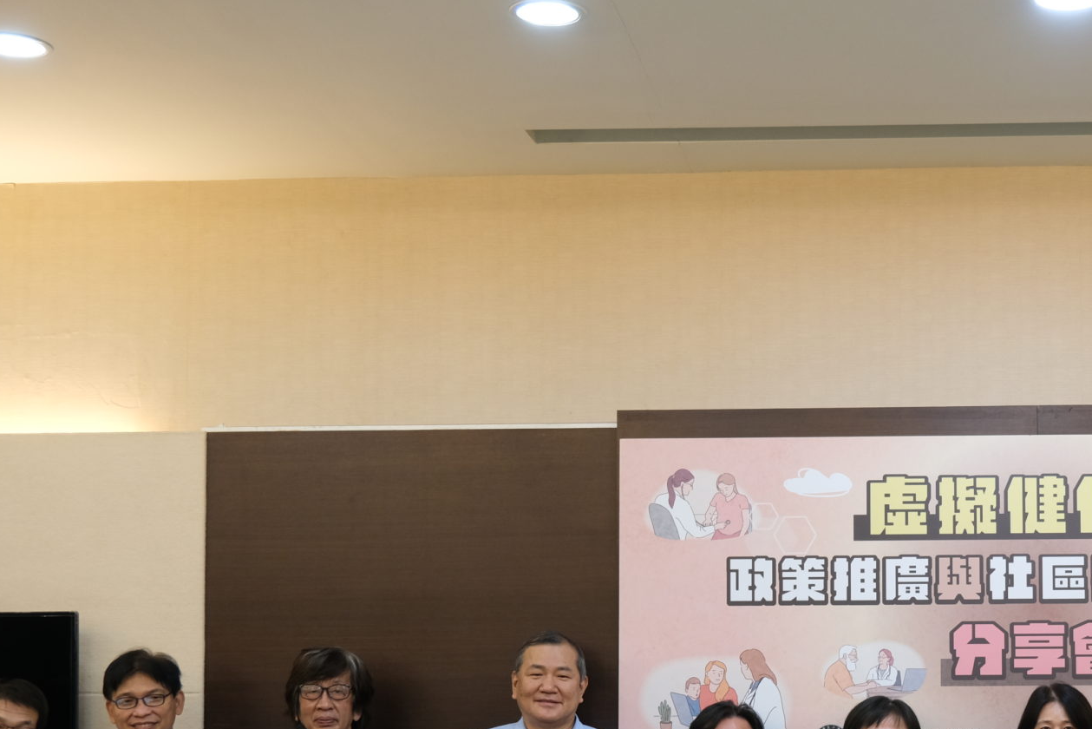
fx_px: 1851
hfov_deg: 31.8
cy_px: 629
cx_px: 919
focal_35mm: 61
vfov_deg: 21.9
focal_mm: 20.2
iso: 500
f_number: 4
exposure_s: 1/28
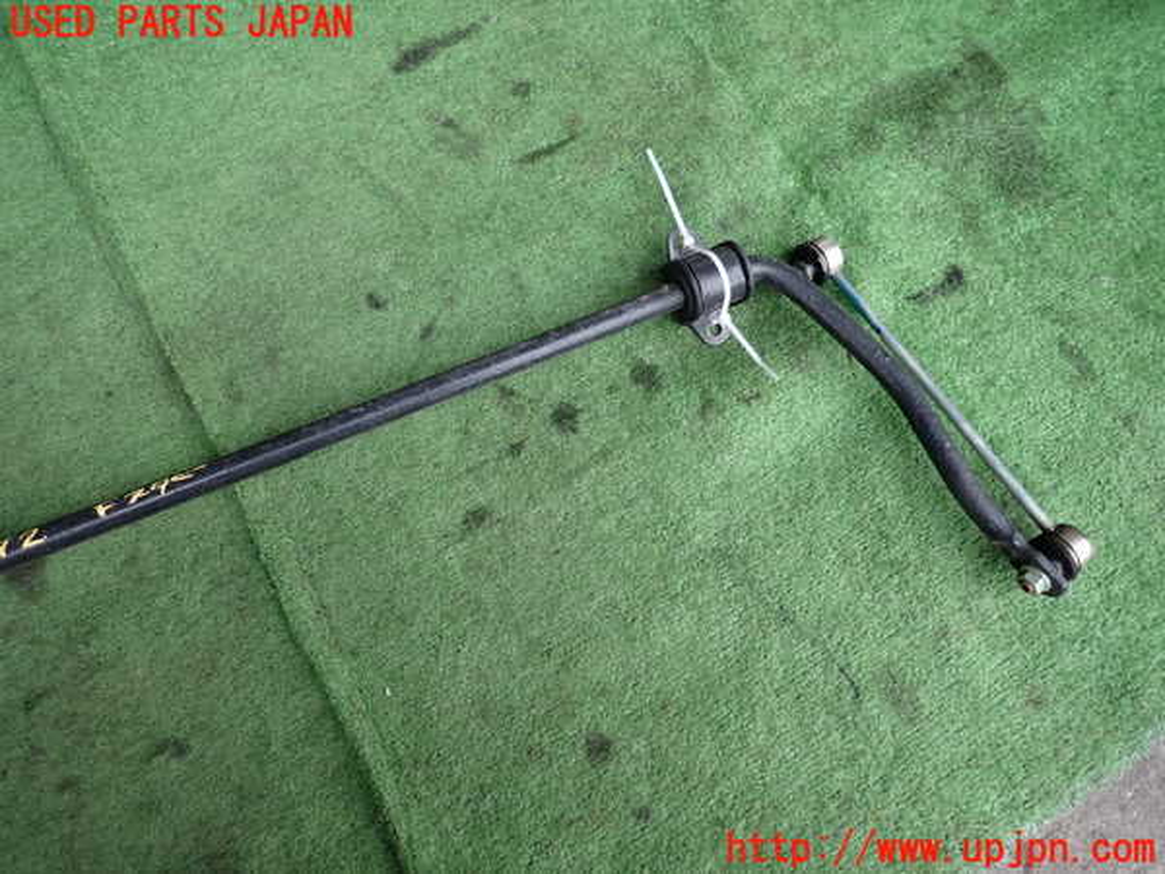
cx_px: 582
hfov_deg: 69.4
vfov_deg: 54.9
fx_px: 841
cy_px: 437
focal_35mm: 25
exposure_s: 1/60
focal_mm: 4.5
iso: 200
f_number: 2
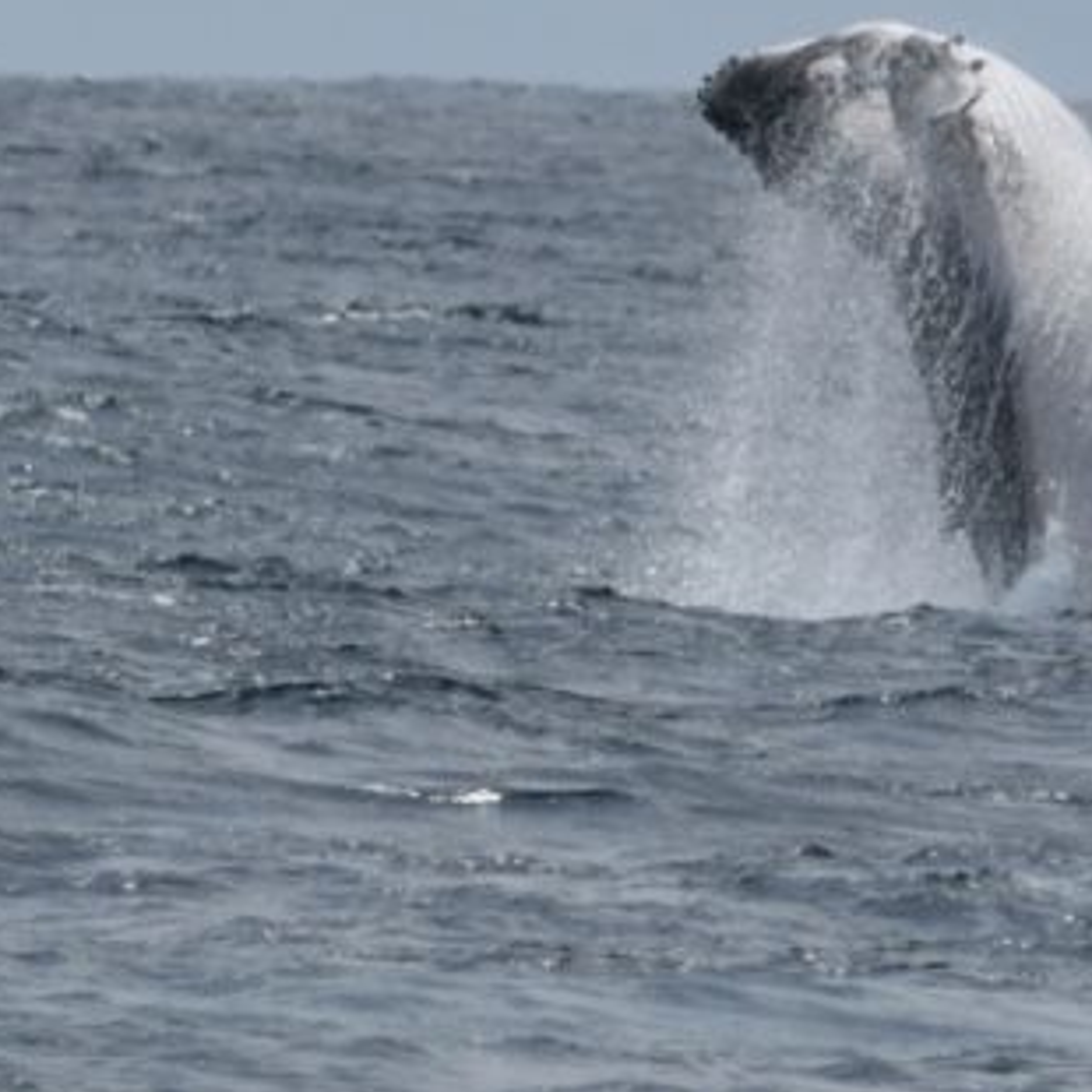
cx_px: 993
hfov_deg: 2.4
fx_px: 26589
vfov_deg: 2.4
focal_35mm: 745
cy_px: 164
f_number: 6
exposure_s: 1/8000
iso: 500
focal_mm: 340
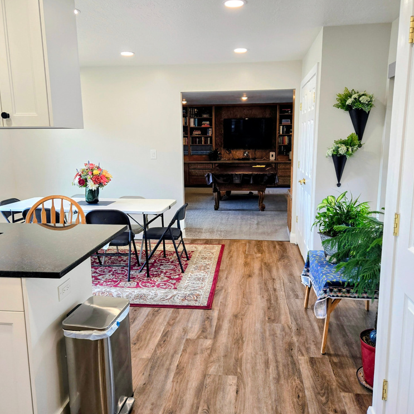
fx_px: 379
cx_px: 209
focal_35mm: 28
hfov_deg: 57.3
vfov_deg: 57.3
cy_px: 206
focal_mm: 5.4
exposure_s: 1/120
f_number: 1.8
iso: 100
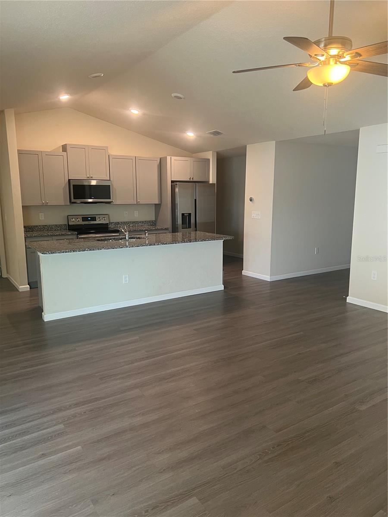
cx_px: 194
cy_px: 258
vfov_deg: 67.3
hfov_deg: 53.1
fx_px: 389
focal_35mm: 26
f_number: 1.5
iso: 100
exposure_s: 1/60
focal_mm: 5.7
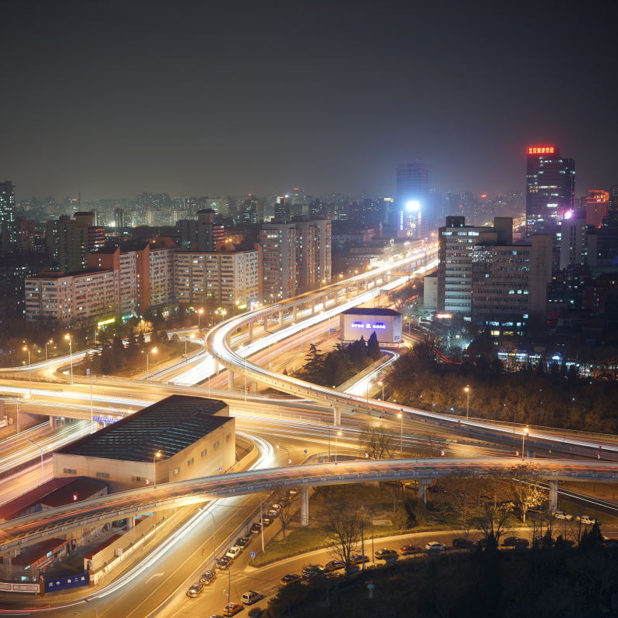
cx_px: 185
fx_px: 909
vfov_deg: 37.6
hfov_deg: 37.0
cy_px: 311
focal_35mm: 45
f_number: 4
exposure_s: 10
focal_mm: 35
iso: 100
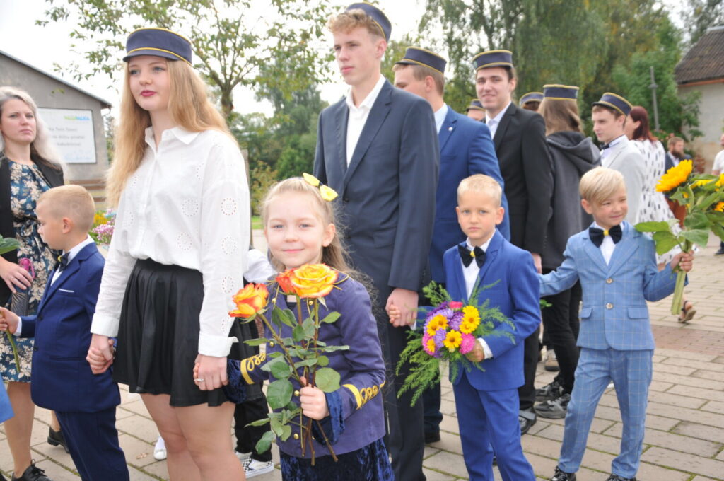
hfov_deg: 53.2
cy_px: 240
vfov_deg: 36.8
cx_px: 362
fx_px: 723
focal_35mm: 36
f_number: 3.8
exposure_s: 1/250
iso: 200
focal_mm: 24
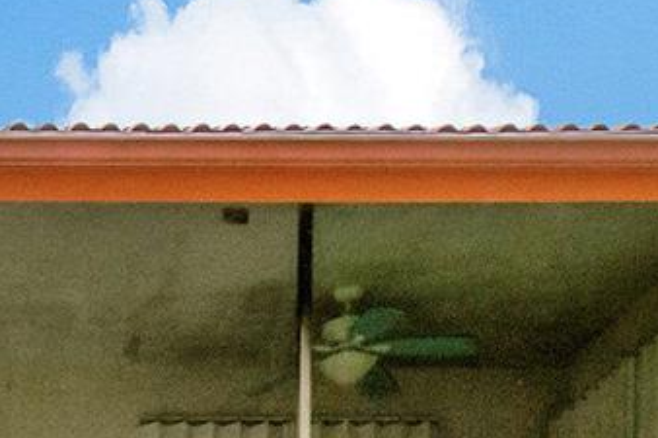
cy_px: 1054
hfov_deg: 20.5
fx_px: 1662
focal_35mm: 91
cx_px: -191
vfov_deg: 12.0
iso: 500
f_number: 8
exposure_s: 1/1000
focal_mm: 10
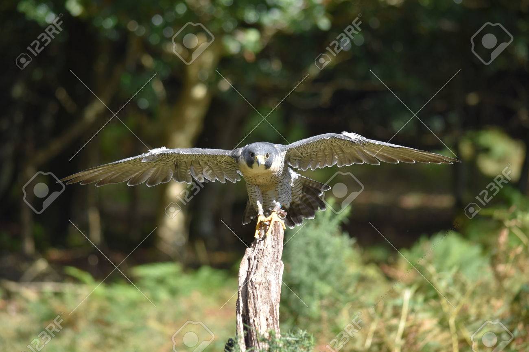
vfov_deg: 5.5
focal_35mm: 248
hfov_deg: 8.3
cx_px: 264
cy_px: 176
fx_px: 3636
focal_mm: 165
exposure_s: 1/1250
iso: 400
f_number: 5
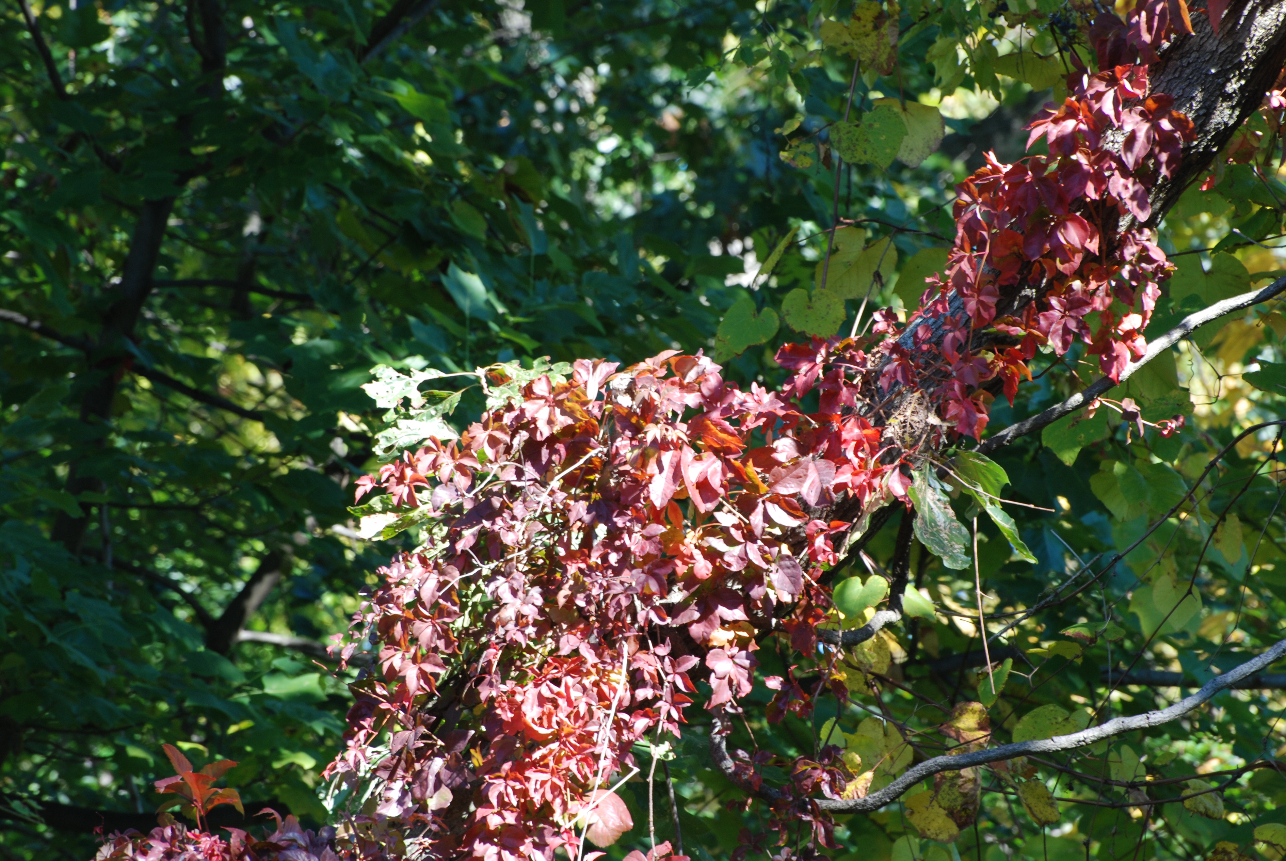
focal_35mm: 369
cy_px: 422
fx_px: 13197
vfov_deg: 3.7
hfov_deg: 5.6
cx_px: 654
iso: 200
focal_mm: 240
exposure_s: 1/30
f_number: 10
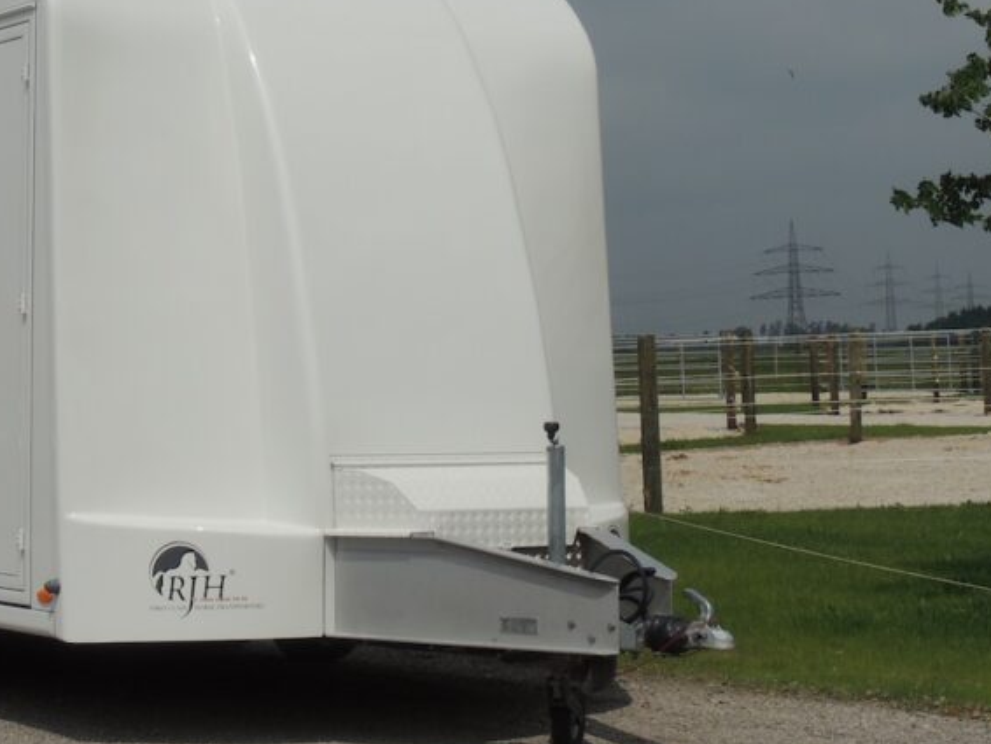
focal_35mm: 85
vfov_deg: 17.3
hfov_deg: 22.7
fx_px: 2434
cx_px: 203
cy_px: 203
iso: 100
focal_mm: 8.3
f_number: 5.5
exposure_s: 1/1600
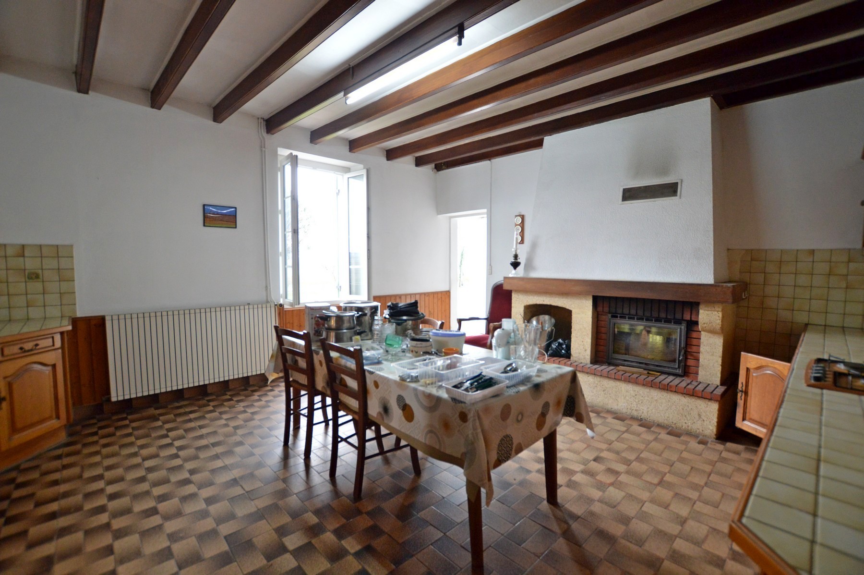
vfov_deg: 77.2
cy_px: 288
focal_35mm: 15
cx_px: 432
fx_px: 360
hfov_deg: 100.4
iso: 1100
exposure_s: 1/60
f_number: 3.5
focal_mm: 10
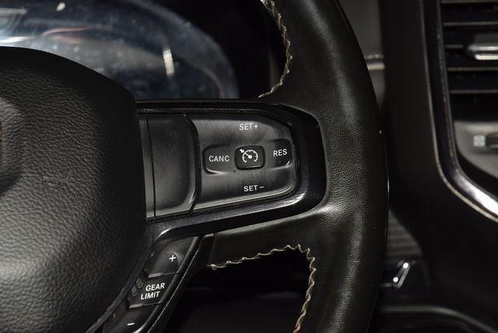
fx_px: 1453
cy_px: 166
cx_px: 249
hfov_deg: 19.5
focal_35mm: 105
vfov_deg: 13.0
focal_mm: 70
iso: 100
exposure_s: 1/125
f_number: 8
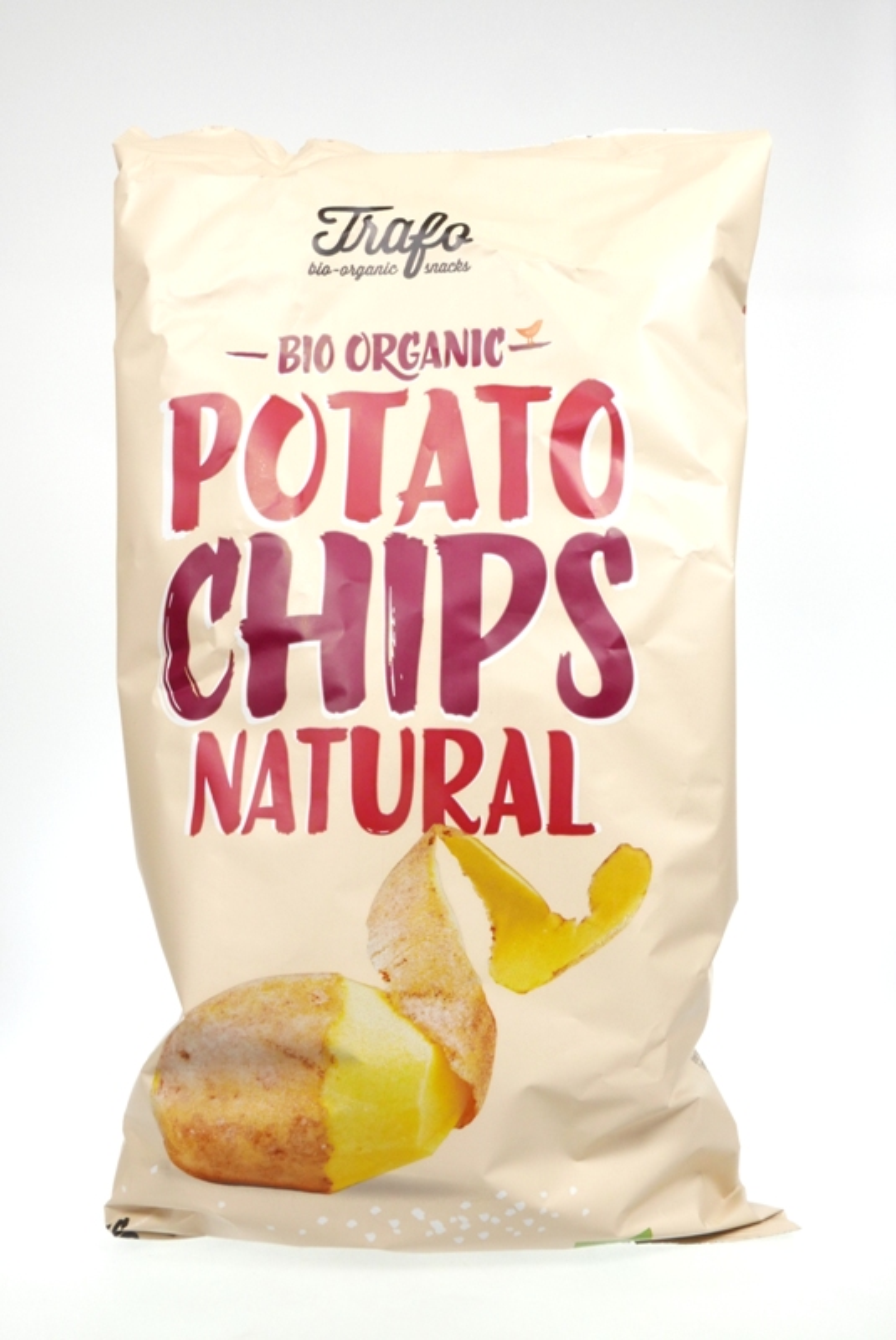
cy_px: 670
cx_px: 448
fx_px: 1266
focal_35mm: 34
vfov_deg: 55.8
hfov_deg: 39.0
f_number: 16
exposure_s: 1/25
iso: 800
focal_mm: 15.4
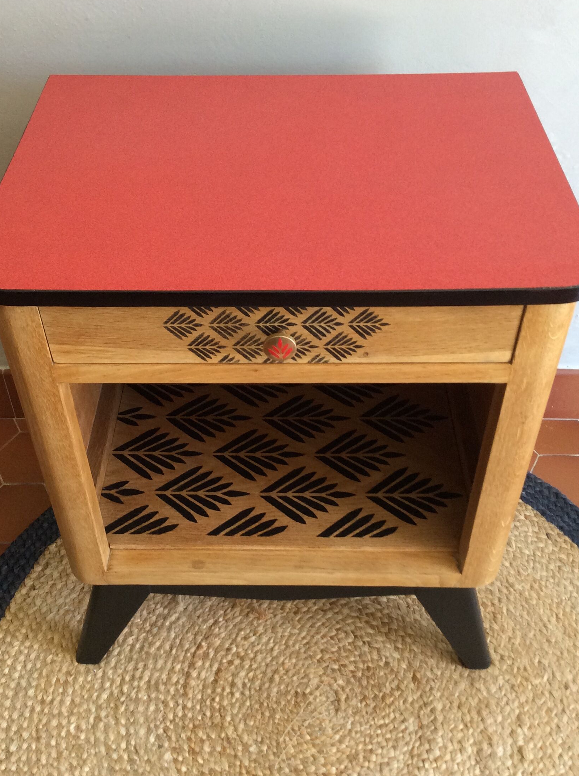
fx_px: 850
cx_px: 274
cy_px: 348
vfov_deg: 49.0
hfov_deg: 37.6
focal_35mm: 38
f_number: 2.4
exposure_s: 1/25
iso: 80
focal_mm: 3.3
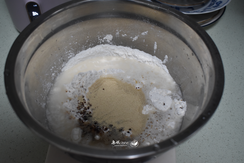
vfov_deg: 35.5
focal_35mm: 38
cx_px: 122
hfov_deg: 51.3
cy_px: 82
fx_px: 254
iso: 900
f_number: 5
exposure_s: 1/40
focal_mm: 25
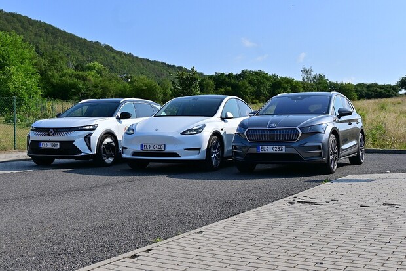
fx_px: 550
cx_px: 203
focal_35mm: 49
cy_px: 136
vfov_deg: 27.6
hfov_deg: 40.5
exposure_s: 1/2500
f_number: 6.3
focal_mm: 32.5
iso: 250
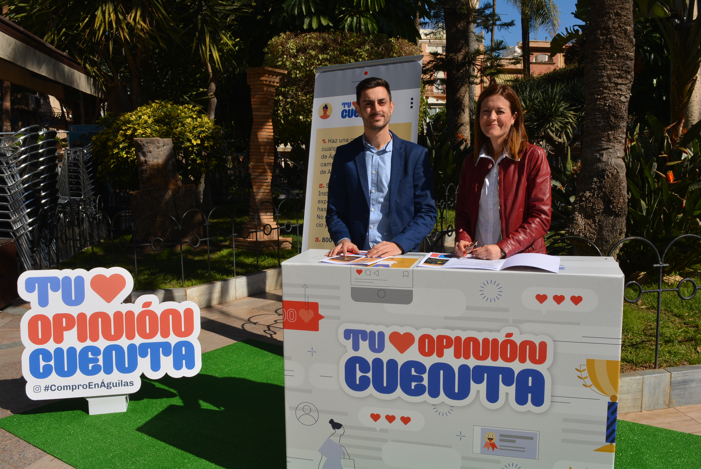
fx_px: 643
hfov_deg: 57.2
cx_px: 350
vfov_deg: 40.0
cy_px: 234
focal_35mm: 33
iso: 100
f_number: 14
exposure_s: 1/200
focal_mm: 22
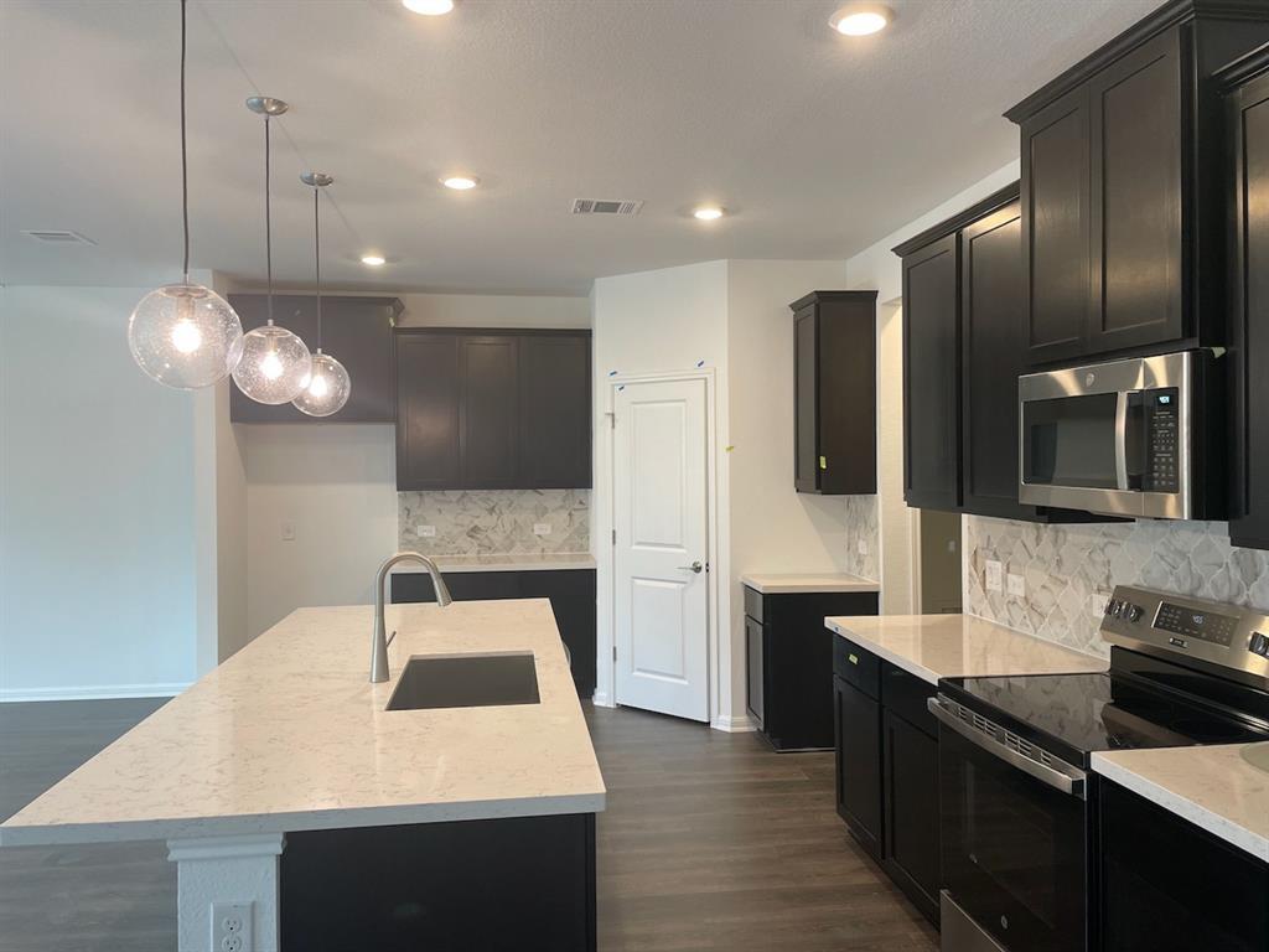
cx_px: 634
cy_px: 476
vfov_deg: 53.1
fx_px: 953
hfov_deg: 67.3
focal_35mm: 26
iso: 80
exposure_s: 1/60
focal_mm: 4.2
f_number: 1.6
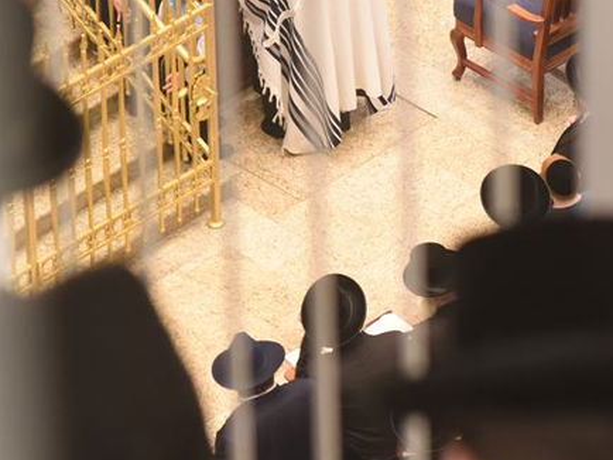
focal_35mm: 341
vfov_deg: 4.4
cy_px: 206
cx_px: 345
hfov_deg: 5.8
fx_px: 6042
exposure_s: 1/100
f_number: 4
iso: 2000
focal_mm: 110
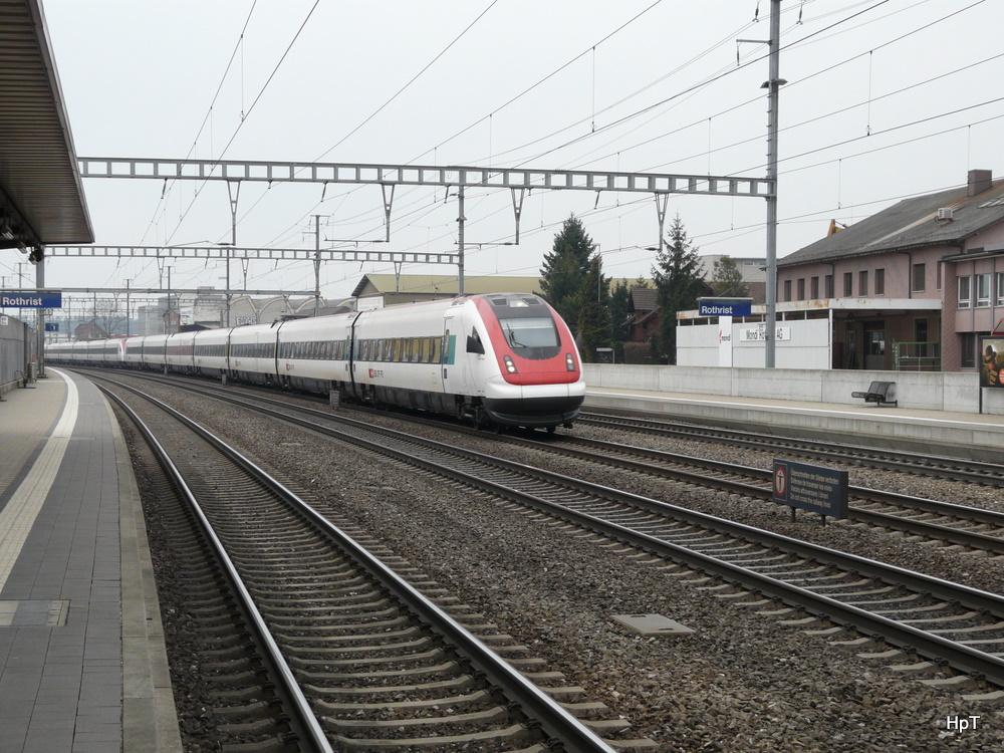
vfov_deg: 22.9
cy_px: 376
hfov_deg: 30.3
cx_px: 502
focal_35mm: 64
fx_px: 1856
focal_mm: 10.5
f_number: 4
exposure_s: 1/250
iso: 100
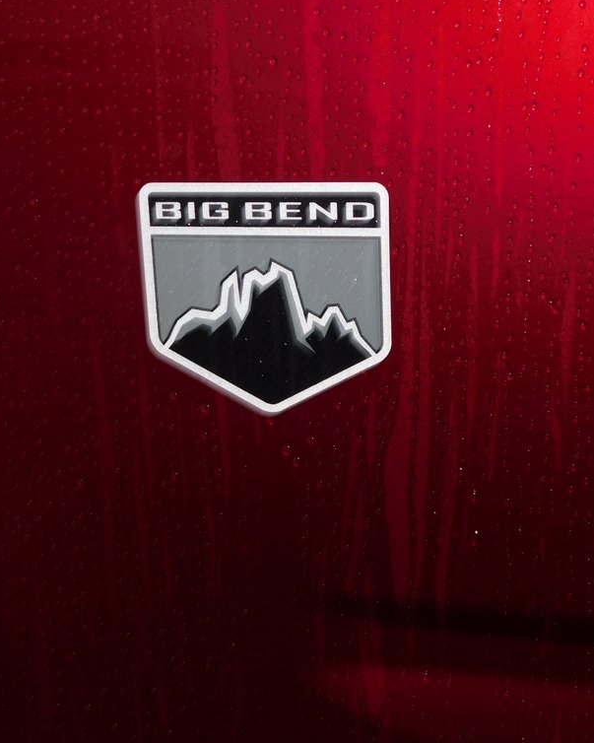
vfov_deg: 35.4
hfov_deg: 28.6
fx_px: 1165
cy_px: 372
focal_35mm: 53
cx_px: 341
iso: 200
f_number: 7.2
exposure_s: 1/30
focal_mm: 7.1
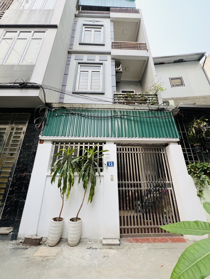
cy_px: 140
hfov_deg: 89.9
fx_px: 105
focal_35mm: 13
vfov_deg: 106.2
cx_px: 105
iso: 80
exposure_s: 1/99
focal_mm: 1.57
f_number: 1.8
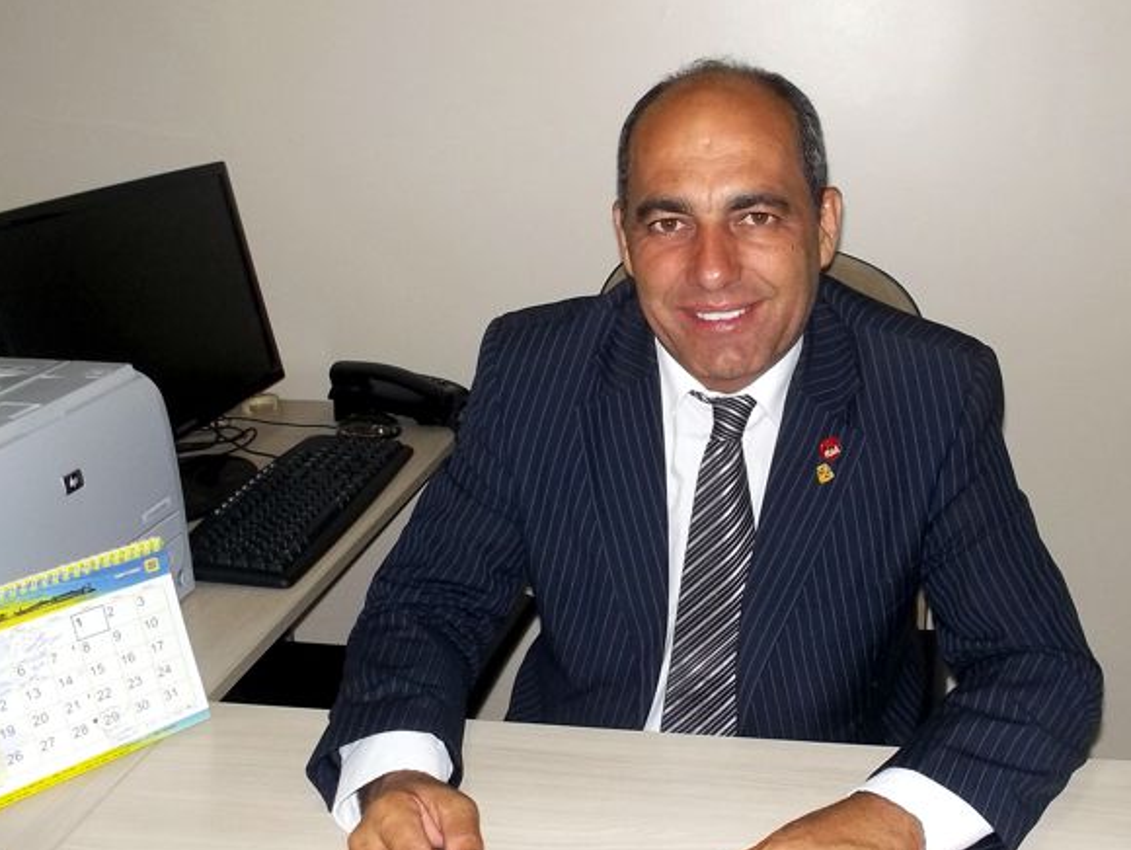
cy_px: 451
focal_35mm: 40
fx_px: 1308
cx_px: 679
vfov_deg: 36.0
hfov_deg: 46.5
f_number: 3.3
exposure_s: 1/30
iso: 160
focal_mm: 4.1
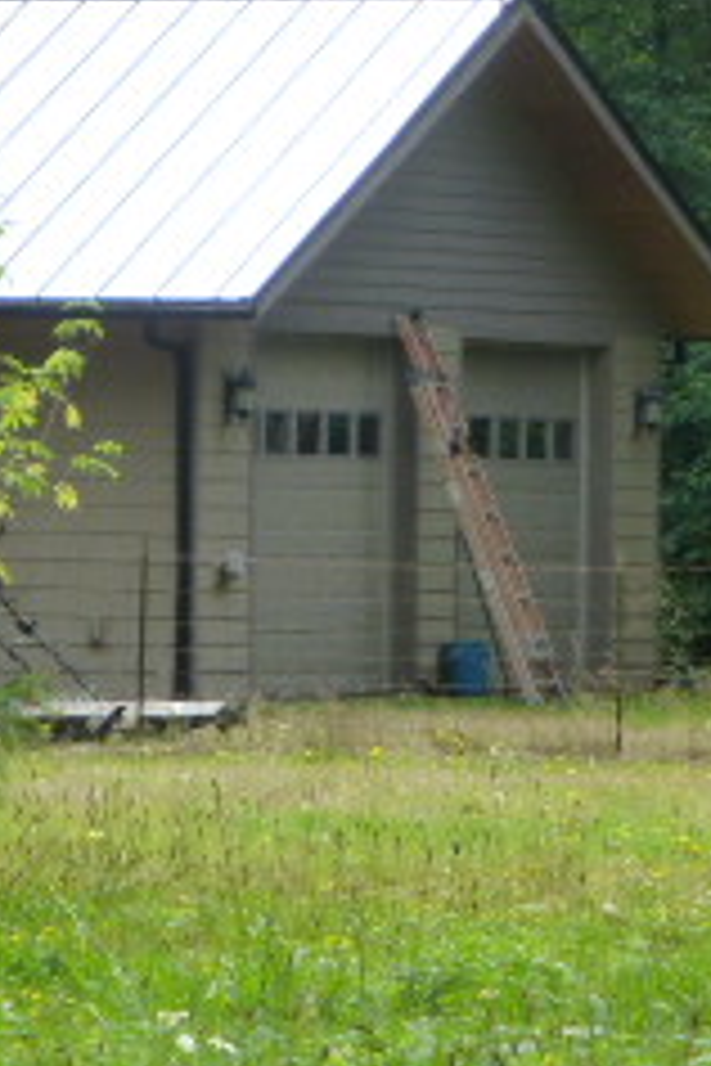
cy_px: 243
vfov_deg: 4.2
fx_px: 14634
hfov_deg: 2.8
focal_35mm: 494
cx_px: 184
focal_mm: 31.3
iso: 160
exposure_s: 1/160
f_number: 5.4
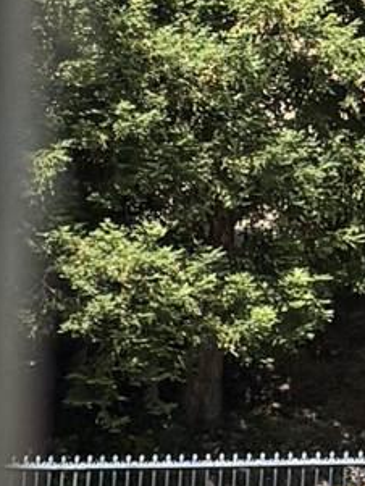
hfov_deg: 6.6
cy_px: 945
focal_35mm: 199
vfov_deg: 9.4
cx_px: -861
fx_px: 2796
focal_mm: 5.96
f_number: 1.6
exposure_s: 1/3937
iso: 50
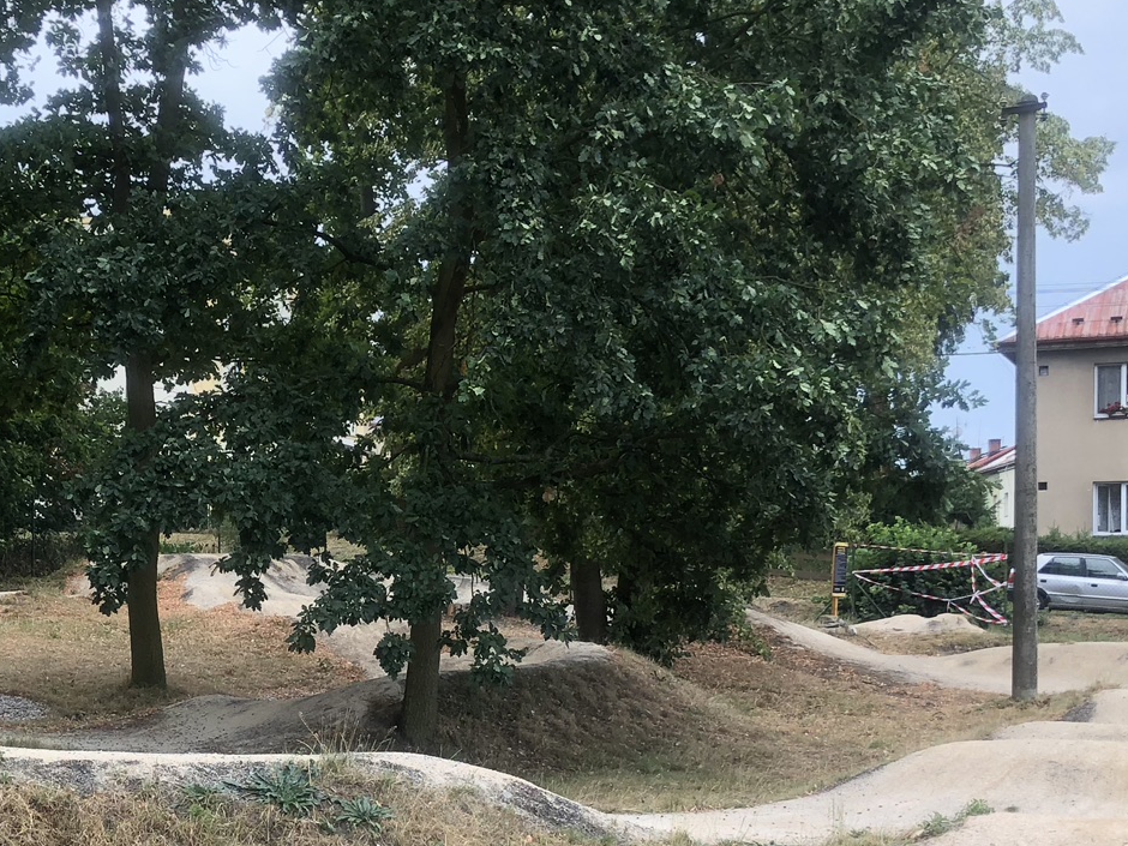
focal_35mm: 61
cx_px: 214
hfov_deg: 30.8
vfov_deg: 23.6
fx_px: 1988
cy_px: 694
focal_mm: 3.99
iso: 20
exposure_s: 1/199
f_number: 1.8
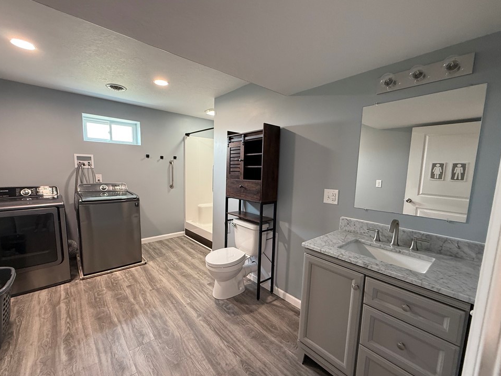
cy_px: 196
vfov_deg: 81.7
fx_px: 217
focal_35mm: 15
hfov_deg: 98.1
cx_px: 237
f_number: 2.2
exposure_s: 1/60
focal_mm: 2.22
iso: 200
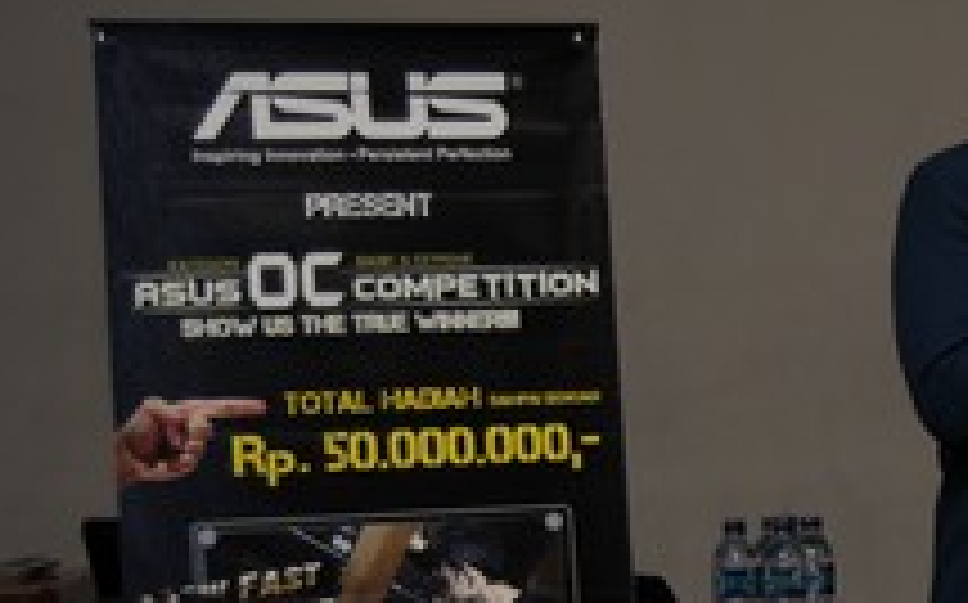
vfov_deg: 10.5
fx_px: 3274
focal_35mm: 124
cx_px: 1108
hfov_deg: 16.3
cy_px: 572
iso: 200
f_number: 3.8
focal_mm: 35
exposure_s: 1/60
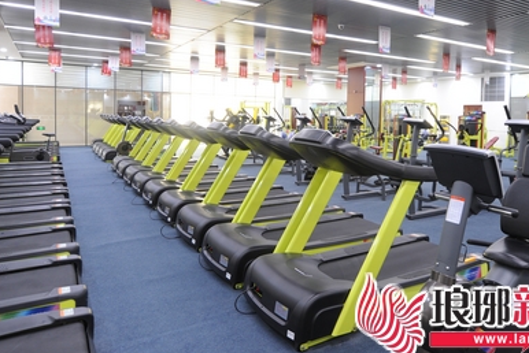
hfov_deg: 67.3
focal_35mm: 27
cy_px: 133
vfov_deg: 47.6
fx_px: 397
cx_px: 280
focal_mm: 19
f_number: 4
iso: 1000
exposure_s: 1/40
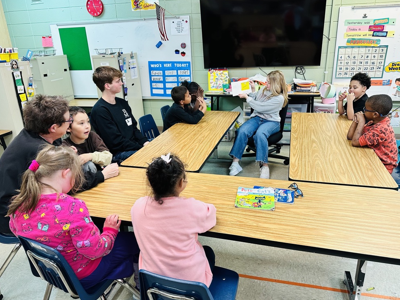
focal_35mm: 25
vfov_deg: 54.9
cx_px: 206
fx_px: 289
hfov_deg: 69.4
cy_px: 147
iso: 200
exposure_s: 1/61
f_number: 1.78
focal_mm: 6.86
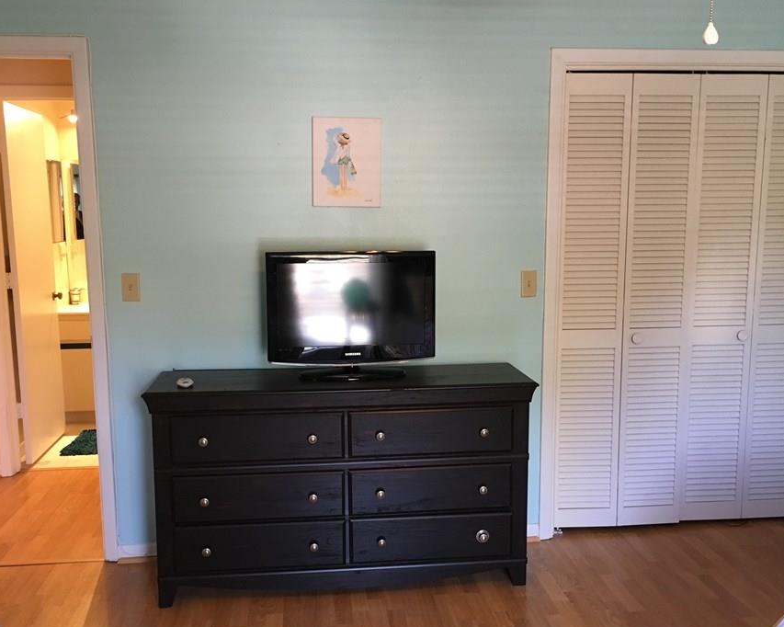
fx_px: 789
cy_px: 331
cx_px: 393
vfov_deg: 43.3
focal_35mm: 34
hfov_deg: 52.9
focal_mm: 4.15
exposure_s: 1/30
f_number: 2.2
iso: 125
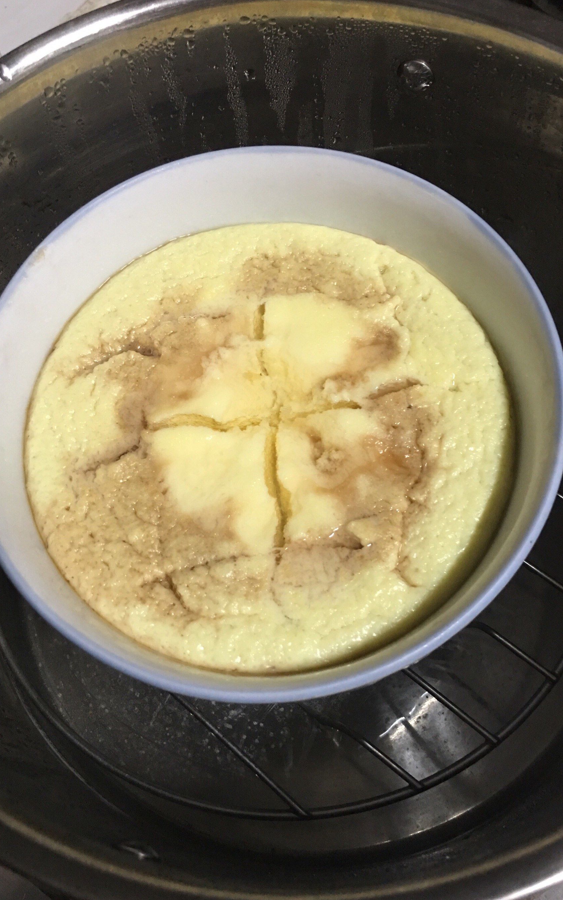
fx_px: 761
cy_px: 451
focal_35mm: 31
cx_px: 275
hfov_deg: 40.6
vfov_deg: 61.2
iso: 125
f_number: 2.2
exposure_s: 1/17
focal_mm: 4.15
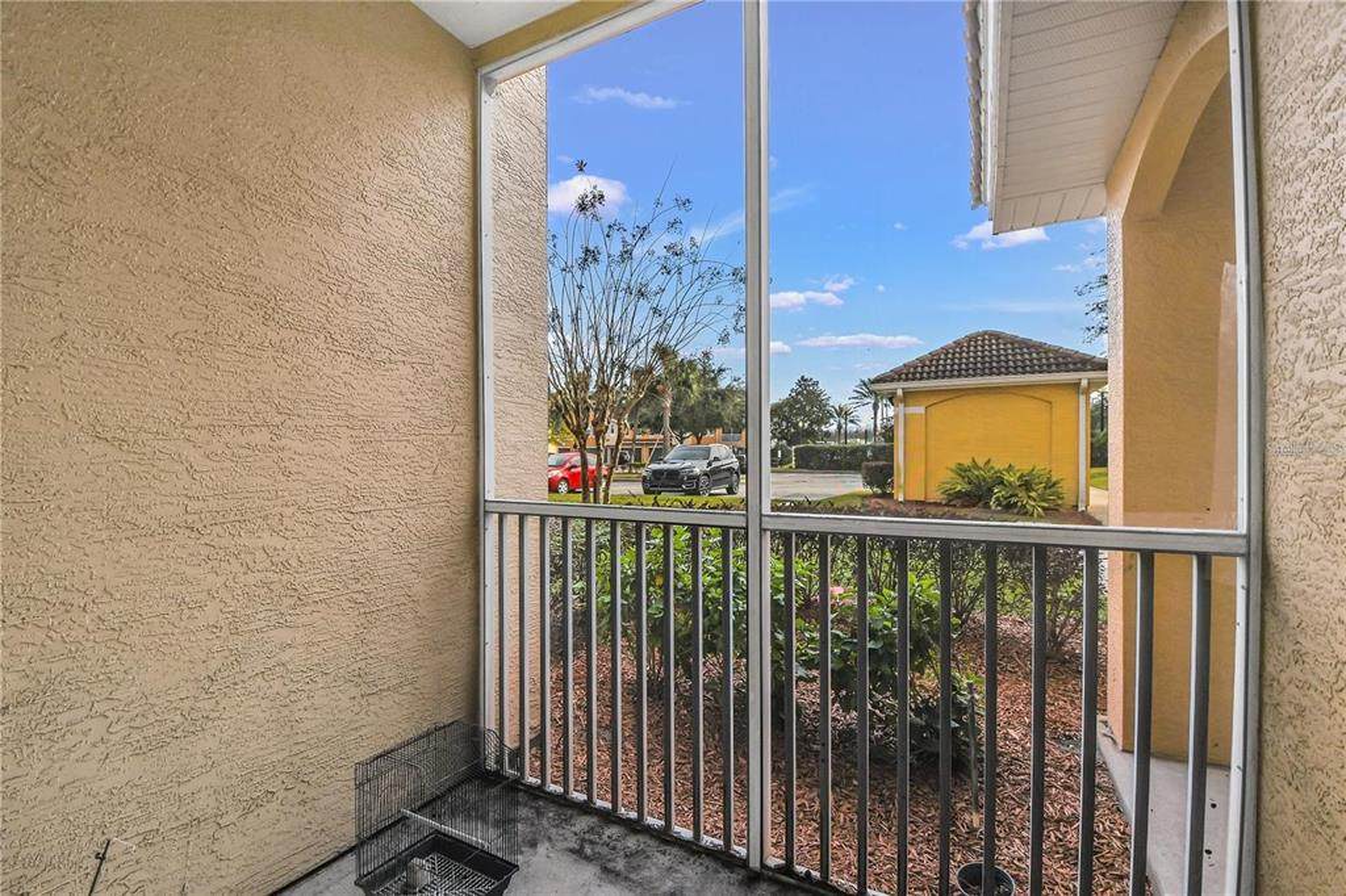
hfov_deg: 100.4
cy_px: 448
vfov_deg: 77.3
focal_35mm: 15
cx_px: 673
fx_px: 561
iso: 100
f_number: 7.1
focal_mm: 10
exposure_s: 1/100
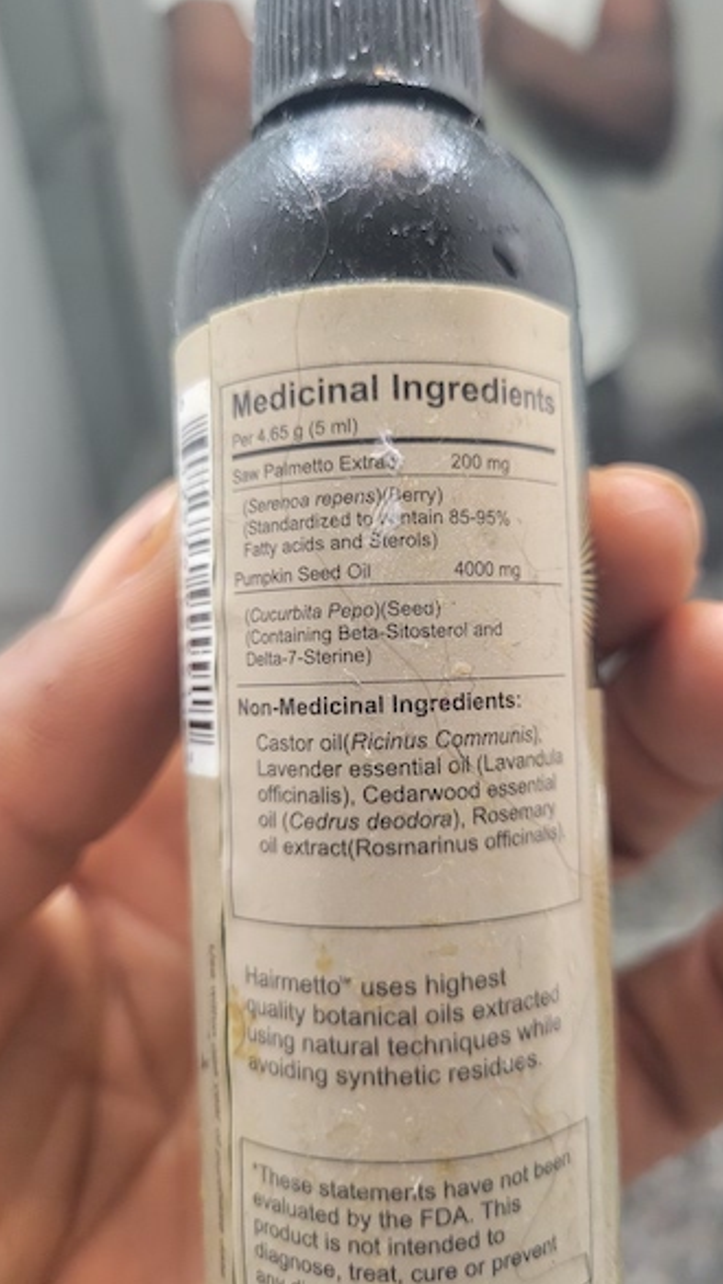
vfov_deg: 66.0
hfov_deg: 40.2
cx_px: 399
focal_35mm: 29
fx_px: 988
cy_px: 631
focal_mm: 5.4
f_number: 1.8
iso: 250
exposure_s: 1/120
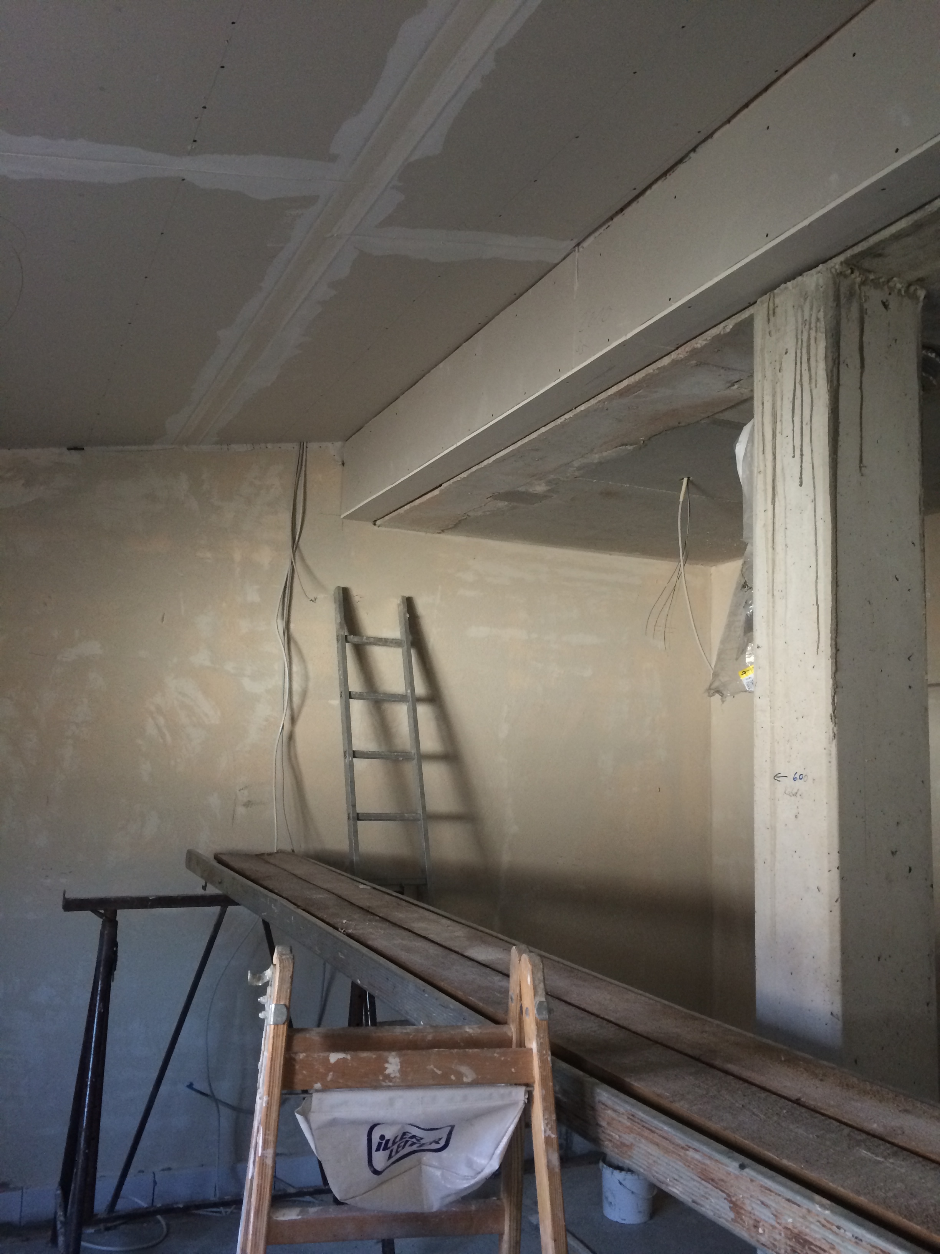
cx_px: 470
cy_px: 627
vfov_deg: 60.0
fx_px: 1086
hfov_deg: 46.8
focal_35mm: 30
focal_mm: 4.12
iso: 200
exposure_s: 1/30
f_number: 2.2
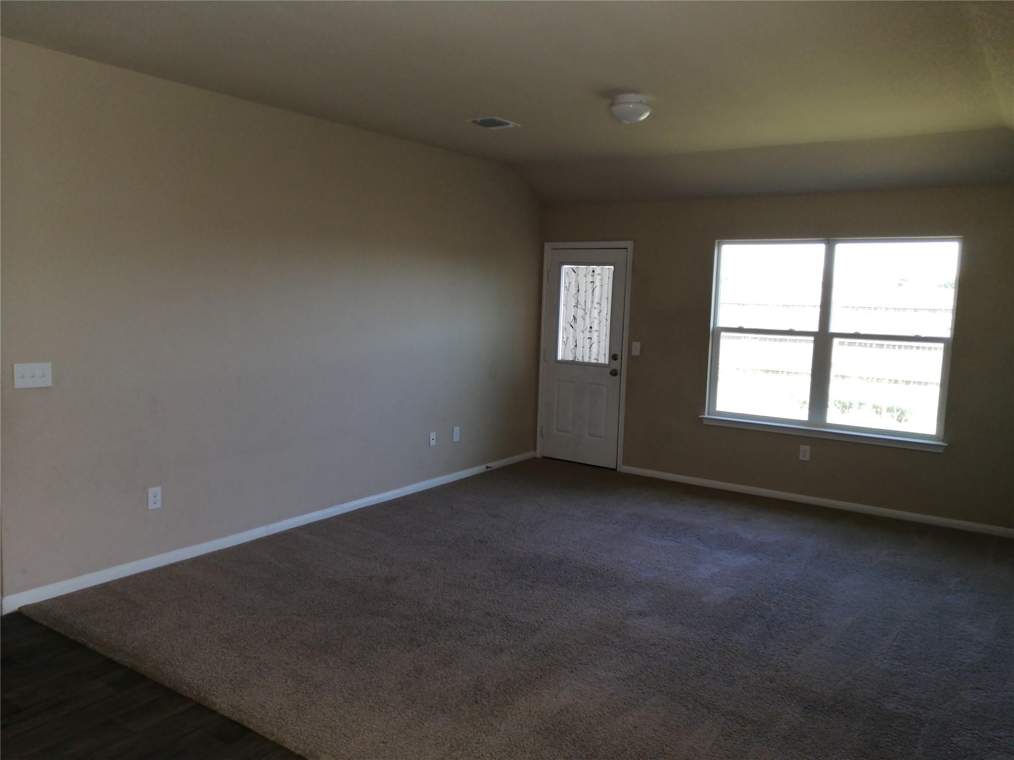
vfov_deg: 51.4
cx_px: 507
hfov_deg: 65.3
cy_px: 380
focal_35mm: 27
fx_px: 791
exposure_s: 1/50
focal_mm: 3.62
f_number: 1.8
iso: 100
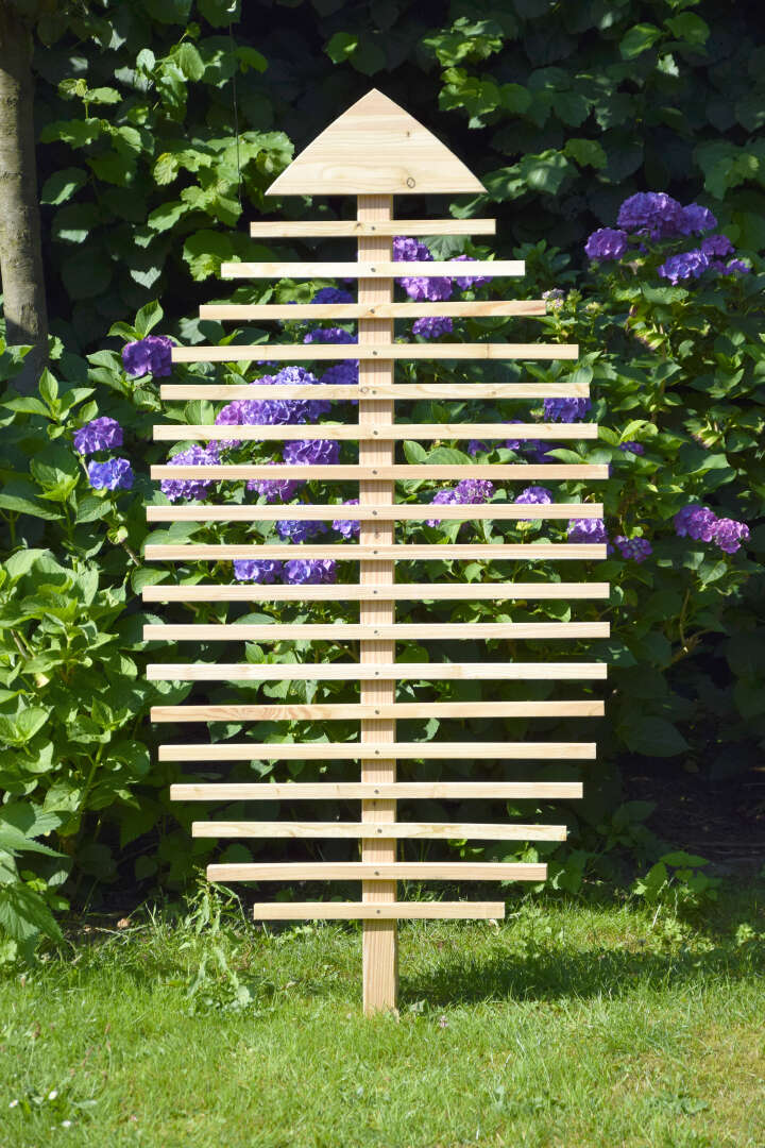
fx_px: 3586
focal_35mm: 112
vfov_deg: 18.2
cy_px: 574
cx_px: 382
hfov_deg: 12.2
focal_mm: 75
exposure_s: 1/1600
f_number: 6.3
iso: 400
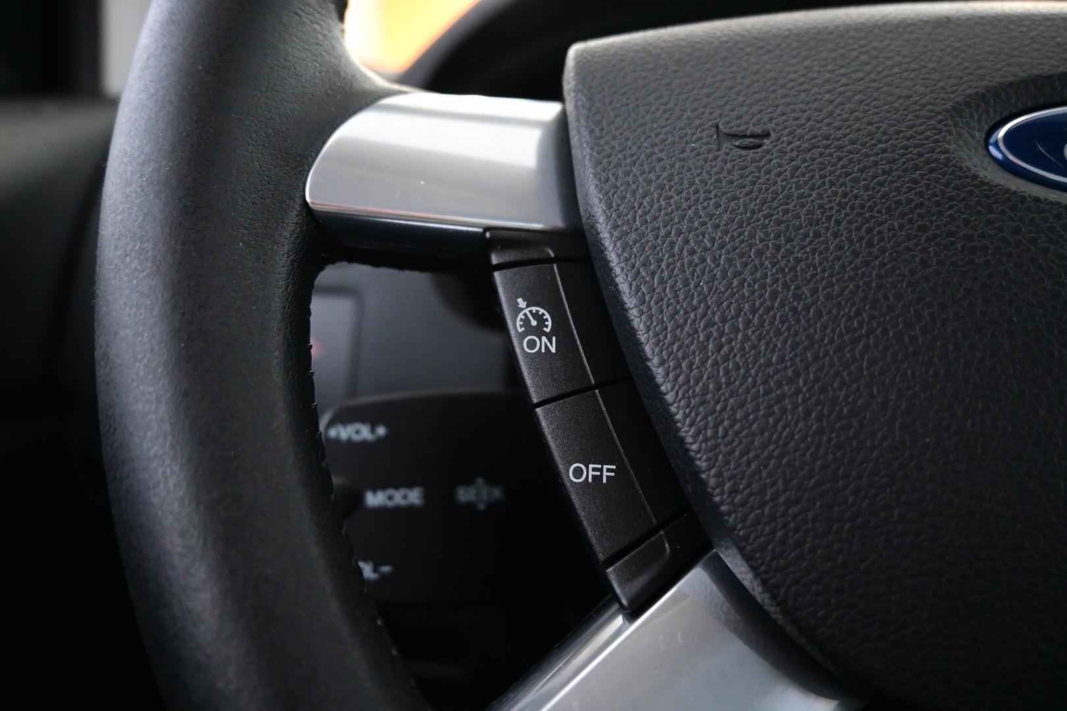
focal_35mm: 26
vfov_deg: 49.1
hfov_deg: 68.9
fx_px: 778
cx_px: 534
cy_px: 356
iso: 3600
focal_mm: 17.5
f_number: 3.5
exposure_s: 1/30
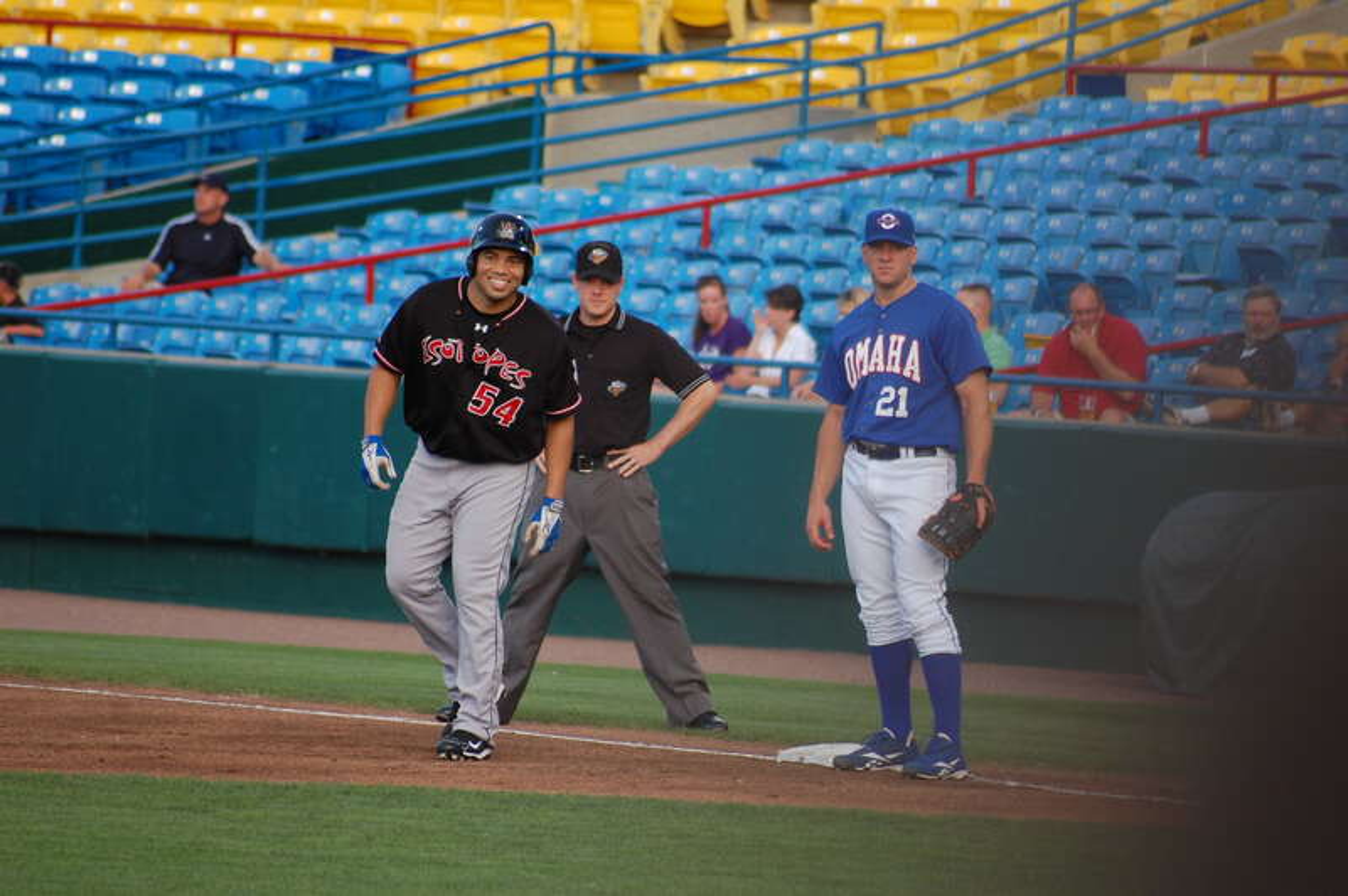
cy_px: 448
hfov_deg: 4.6
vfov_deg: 3.0
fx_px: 16836
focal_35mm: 450
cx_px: 674
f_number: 5.6
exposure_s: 1/320
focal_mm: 300
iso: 400
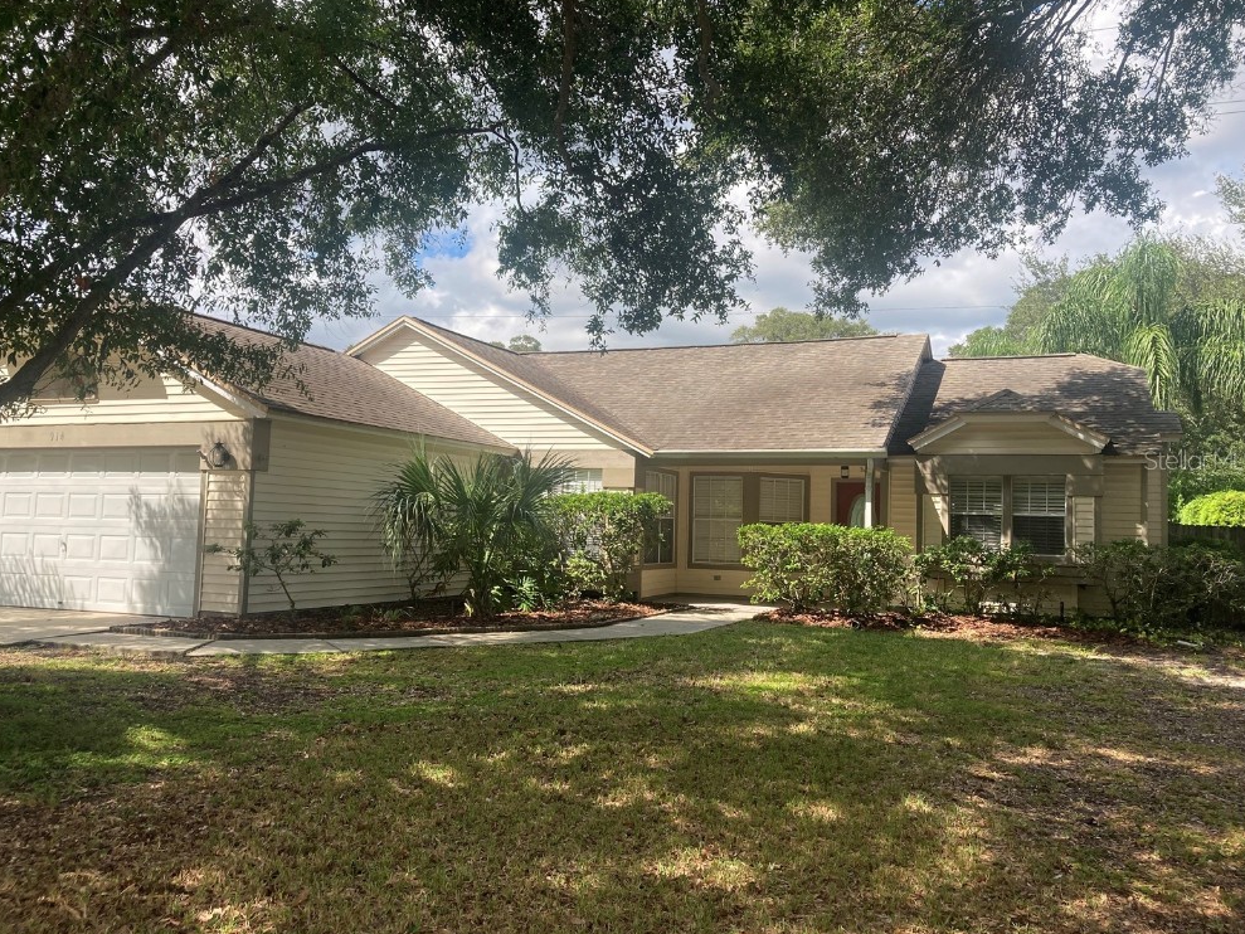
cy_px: 459
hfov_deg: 61.7
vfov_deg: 48.2
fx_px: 1043
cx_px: 618
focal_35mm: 29
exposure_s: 1/1104
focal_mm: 3.99
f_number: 1.8
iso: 20
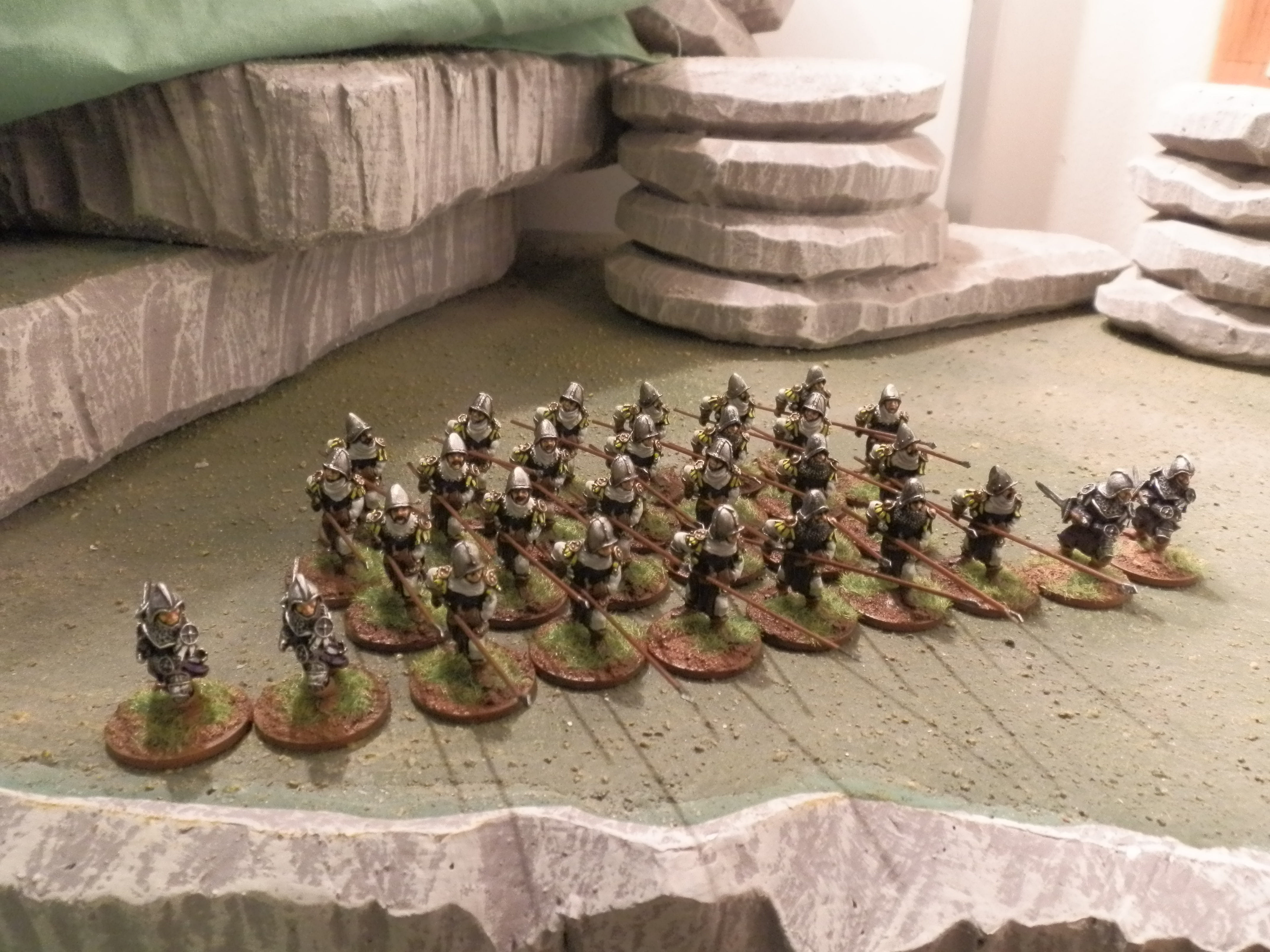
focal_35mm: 28
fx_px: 1027
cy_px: 476
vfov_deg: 49.7
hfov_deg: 63.4
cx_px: 635
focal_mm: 5
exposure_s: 1/50
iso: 400
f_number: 3.1
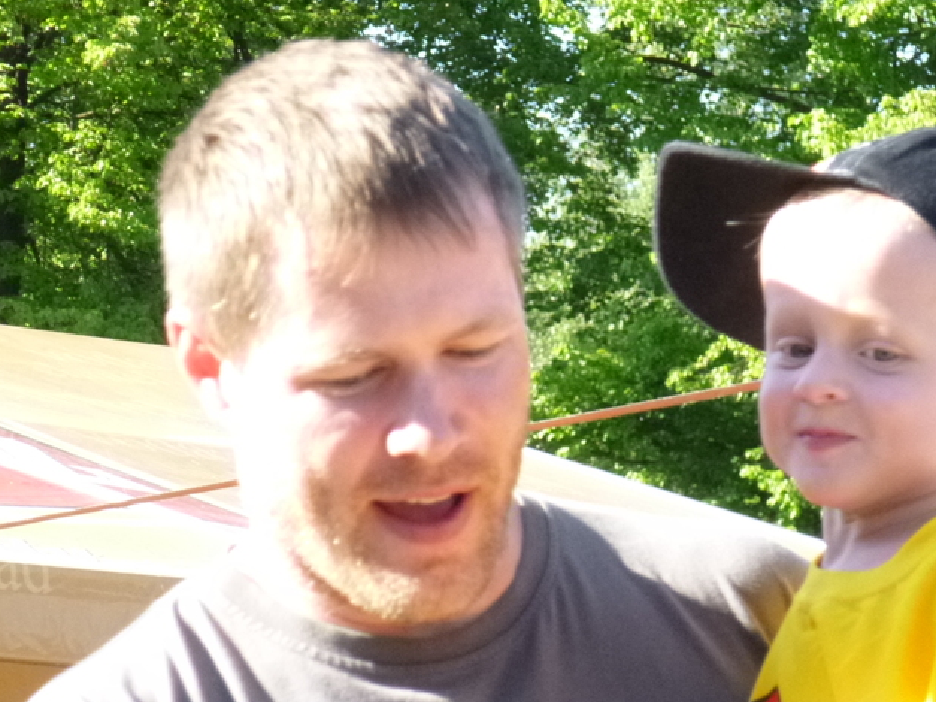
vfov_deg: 6.8
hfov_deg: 9.1
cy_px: 276
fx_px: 5866
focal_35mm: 217
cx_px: 470
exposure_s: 1/400
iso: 800
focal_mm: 30.4
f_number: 5.8
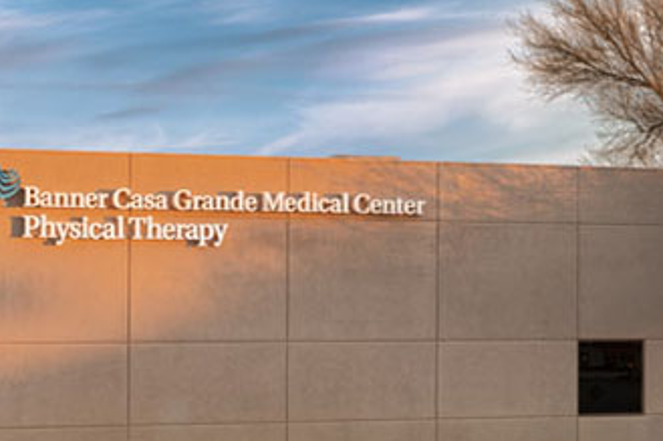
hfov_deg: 25.2
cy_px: 318
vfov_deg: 17.0
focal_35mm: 80
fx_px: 1473
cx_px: 222
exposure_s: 1
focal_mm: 55
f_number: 16
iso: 50
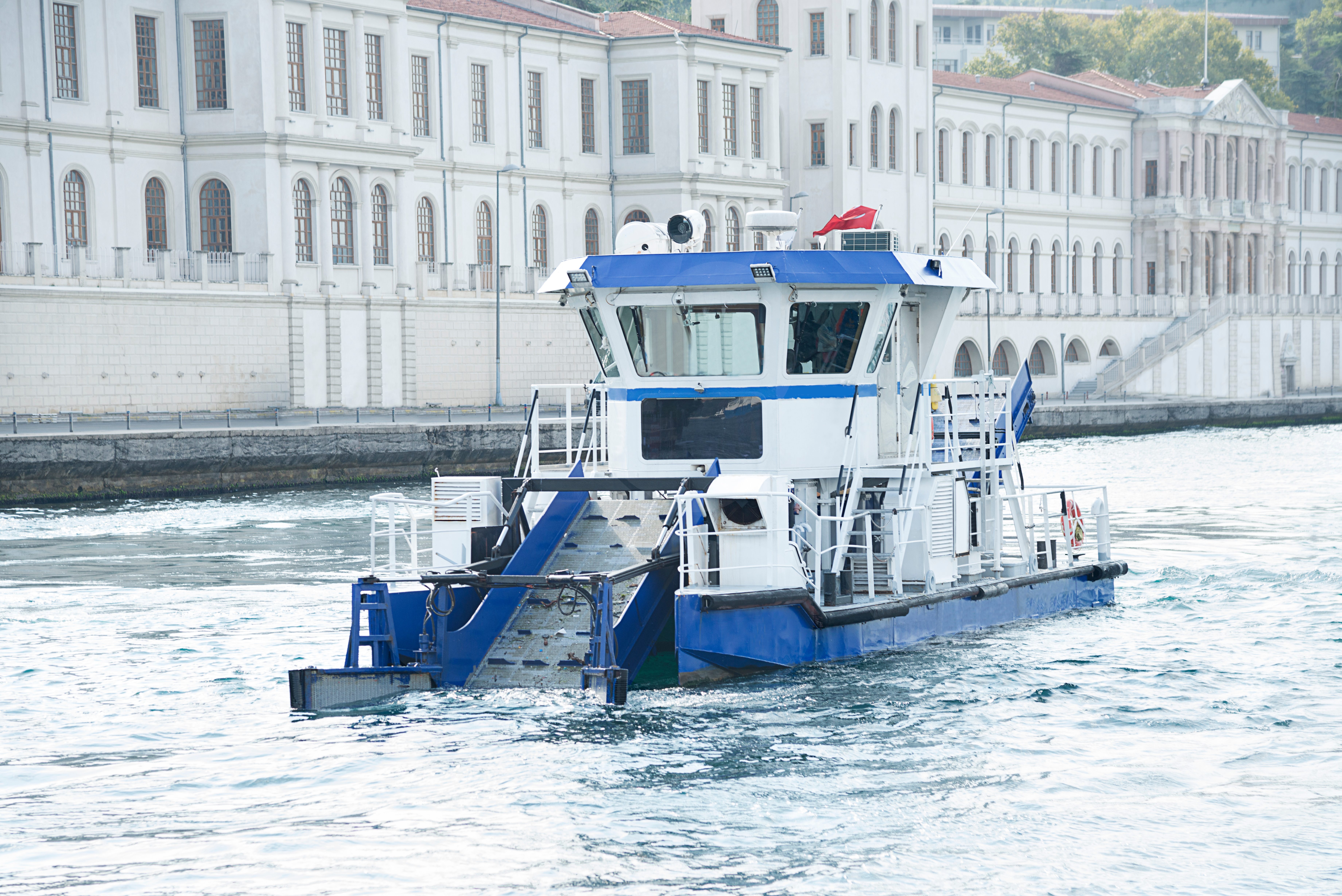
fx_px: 3654
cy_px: 448
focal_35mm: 98
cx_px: 671
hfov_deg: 20.8
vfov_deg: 14.0
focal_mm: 98
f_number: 5.6
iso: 320
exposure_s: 1/250
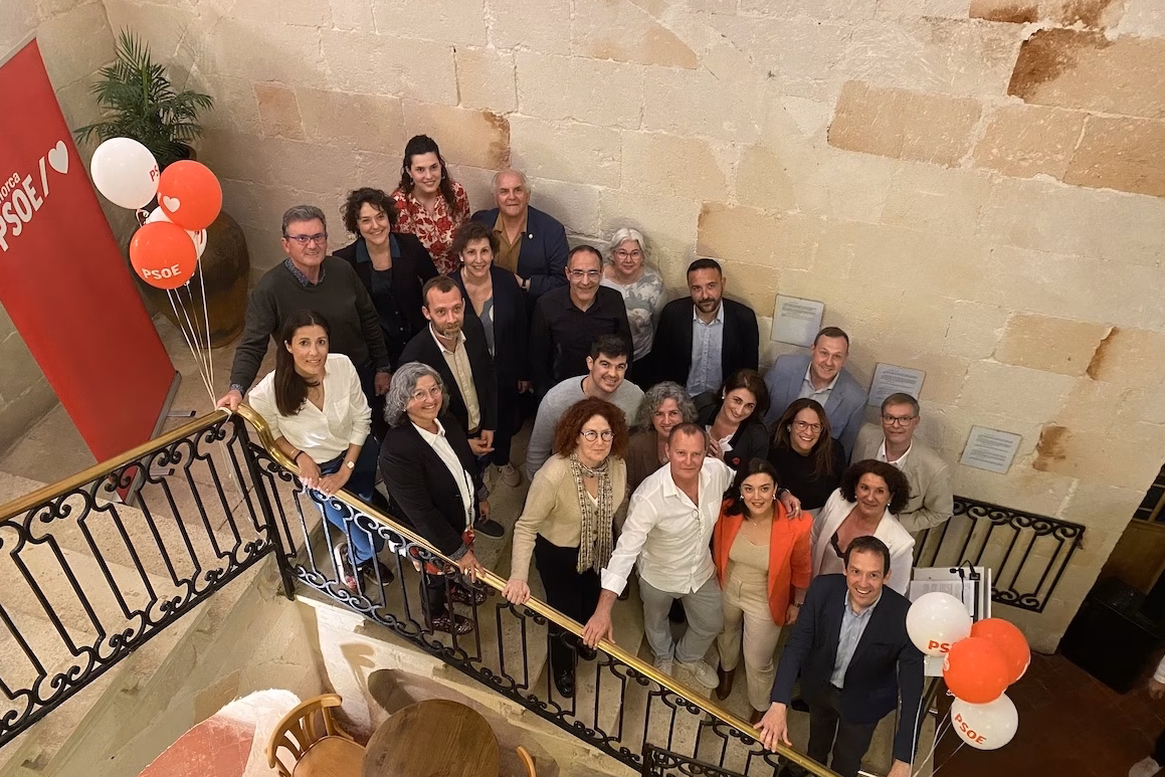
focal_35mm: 28
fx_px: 906
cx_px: 578
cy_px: 362
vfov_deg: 46.4
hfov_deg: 65.5
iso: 500
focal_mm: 4.25
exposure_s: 1/33
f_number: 1.8
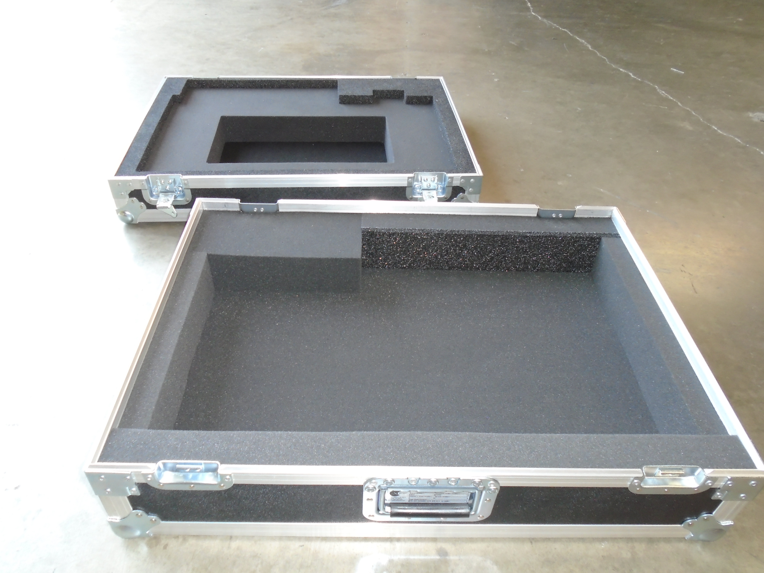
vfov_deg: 53.1
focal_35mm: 26
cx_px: 382
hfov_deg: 67.3
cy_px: 286
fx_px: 574
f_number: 3.2
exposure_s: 1/50
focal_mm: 4.6
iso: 200
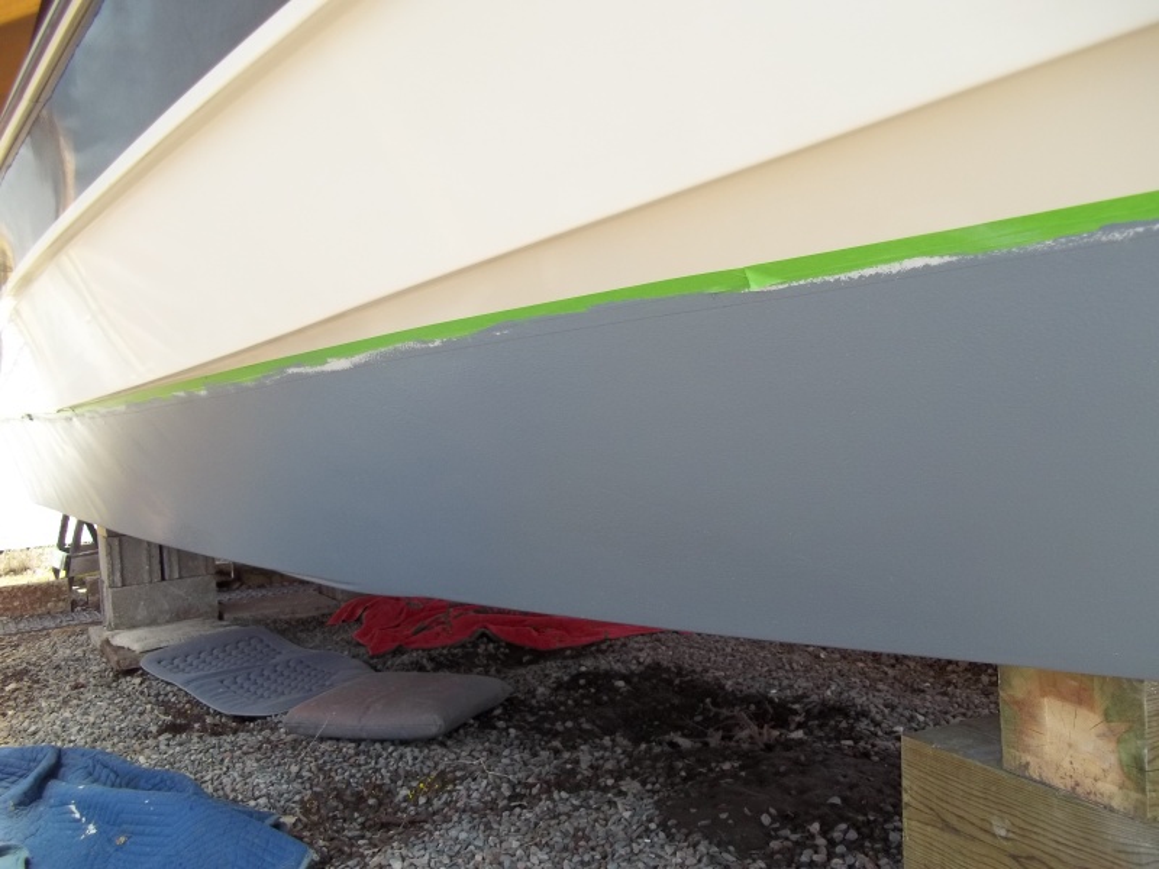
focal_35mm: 32
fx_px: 1071
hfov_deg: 56.8
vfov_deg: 44.2
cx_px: 580
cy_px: 434
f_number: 2.9
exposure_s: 1/250
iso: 64
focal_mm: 5.7
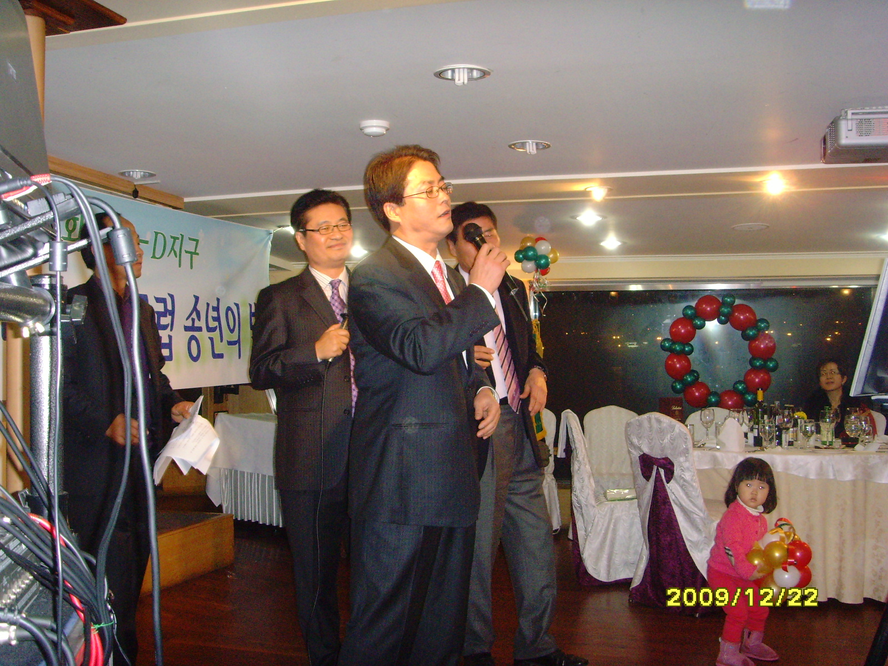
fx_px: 1000
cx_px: 444
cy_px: 333
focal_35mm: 39
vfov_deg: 36.8
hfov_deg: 47.9
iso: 400
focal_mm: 6.6
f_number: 3.5
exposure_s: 1/45
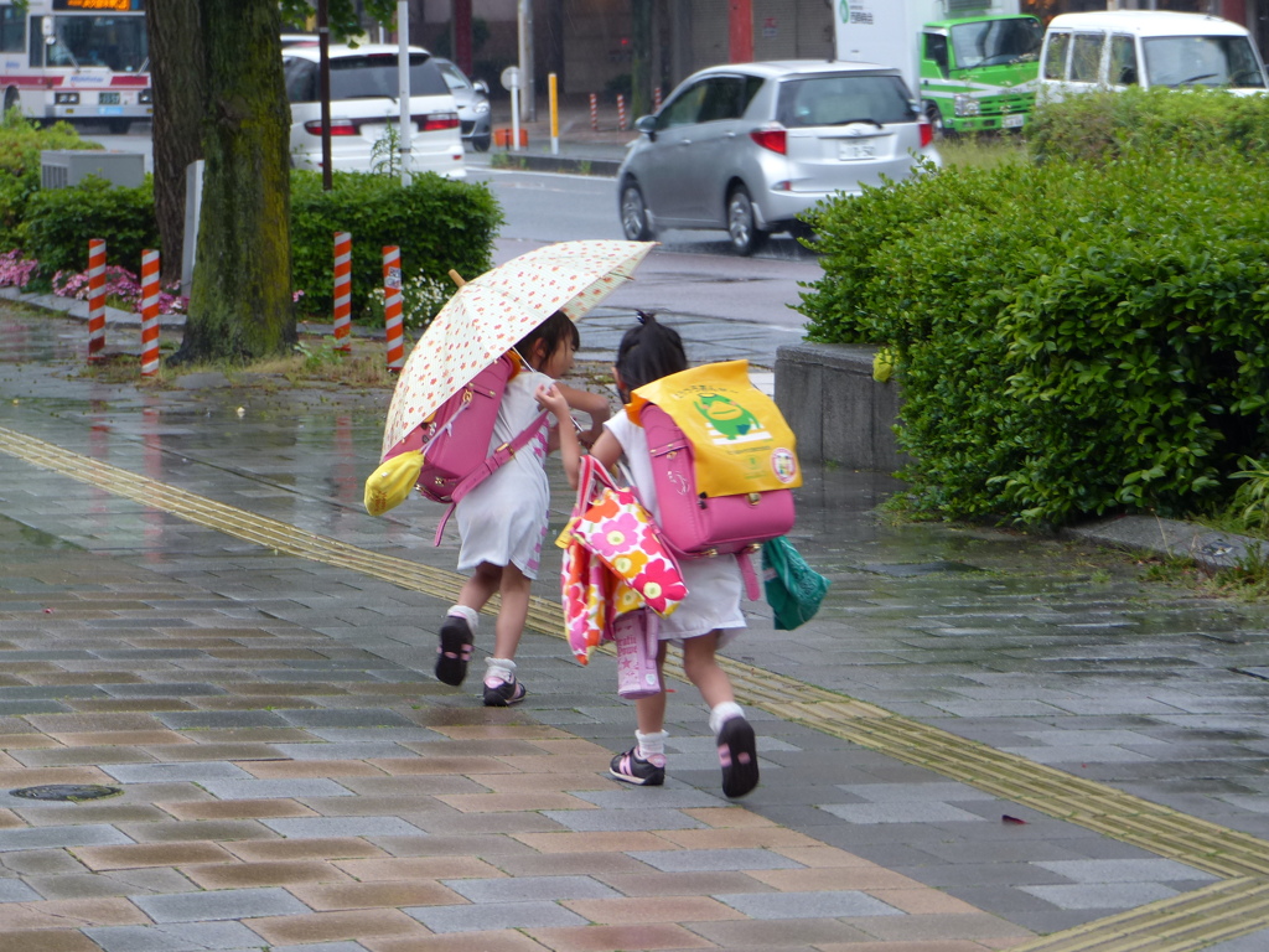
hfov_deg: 12.7
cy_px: 476
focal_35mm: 155
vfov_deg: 9.6
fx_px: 5682
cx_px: 634
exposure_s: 1/125
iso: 100
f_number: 2.8
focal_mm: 27.8
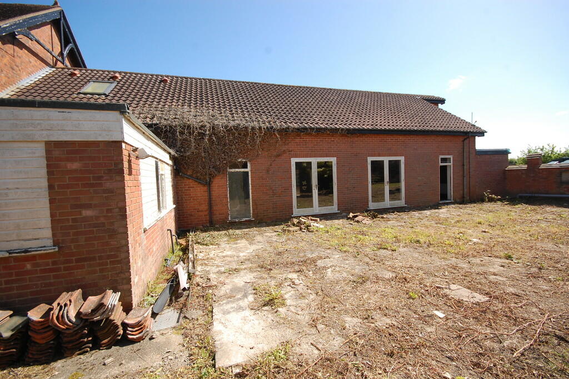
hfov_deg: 100.4
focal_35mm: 15
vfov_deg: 77.2
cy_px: 190
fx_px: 237
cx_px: 284
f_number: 8
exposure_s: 1/250
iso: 200
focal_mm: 10
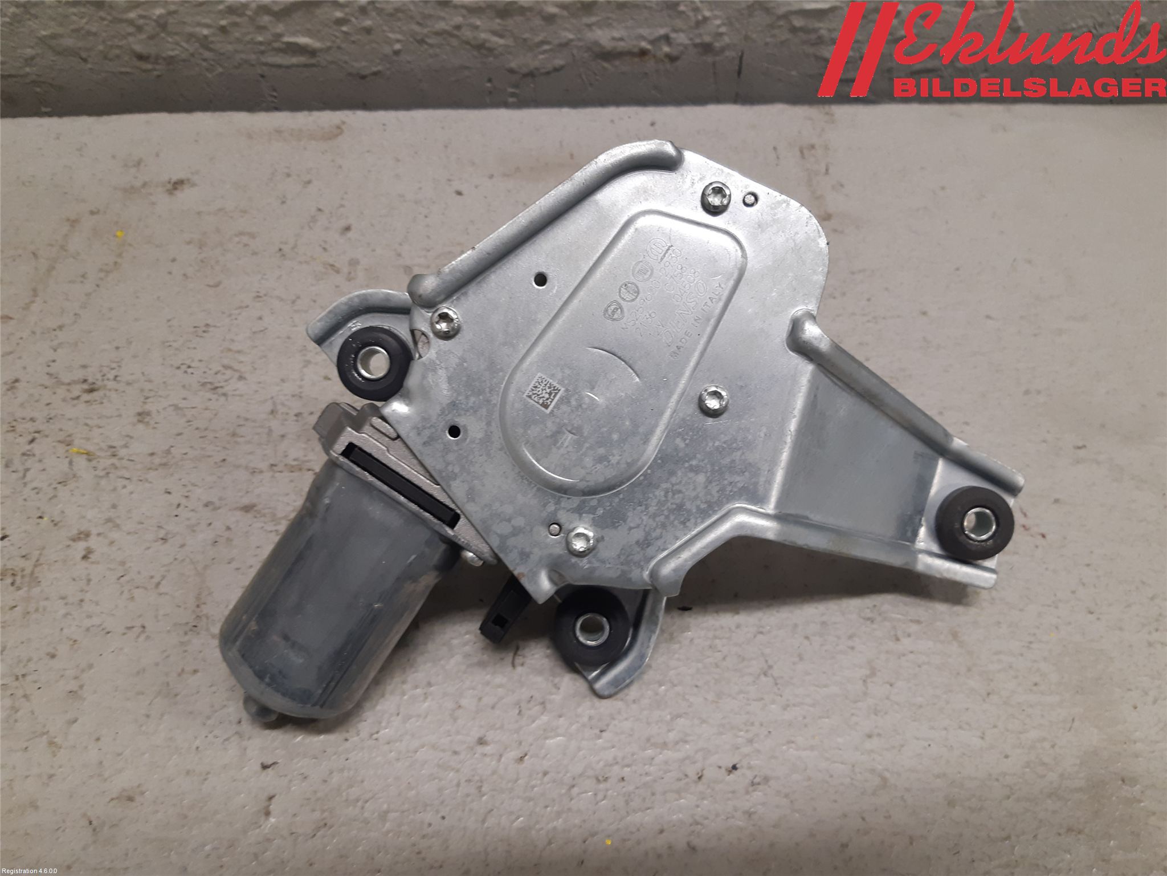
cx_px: 584
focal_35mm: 26
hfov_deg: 67.3
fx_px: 877
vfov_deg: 53.1
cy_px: 438
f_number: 1.7
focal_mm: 3.93
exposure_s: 1/50
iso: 125
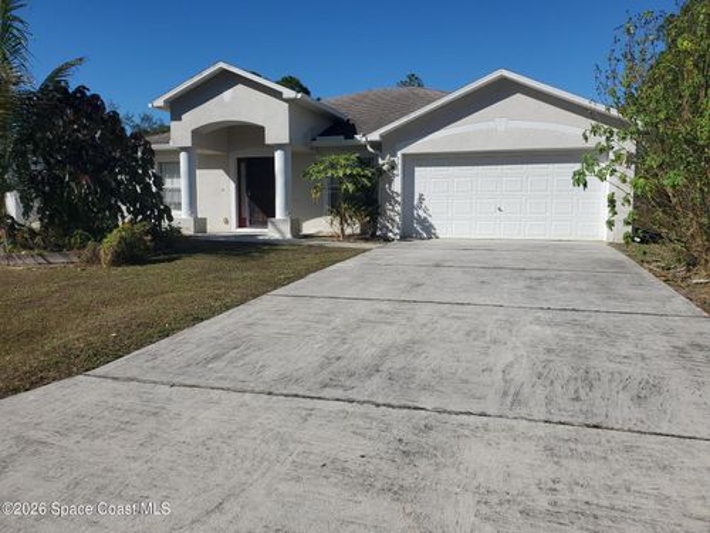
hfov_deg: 67.3
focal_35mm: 26
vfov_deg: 53.1
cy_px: 266
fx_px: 533
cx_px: 355
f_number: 2.4
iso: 50
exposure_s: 1/2632
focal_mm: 4.3
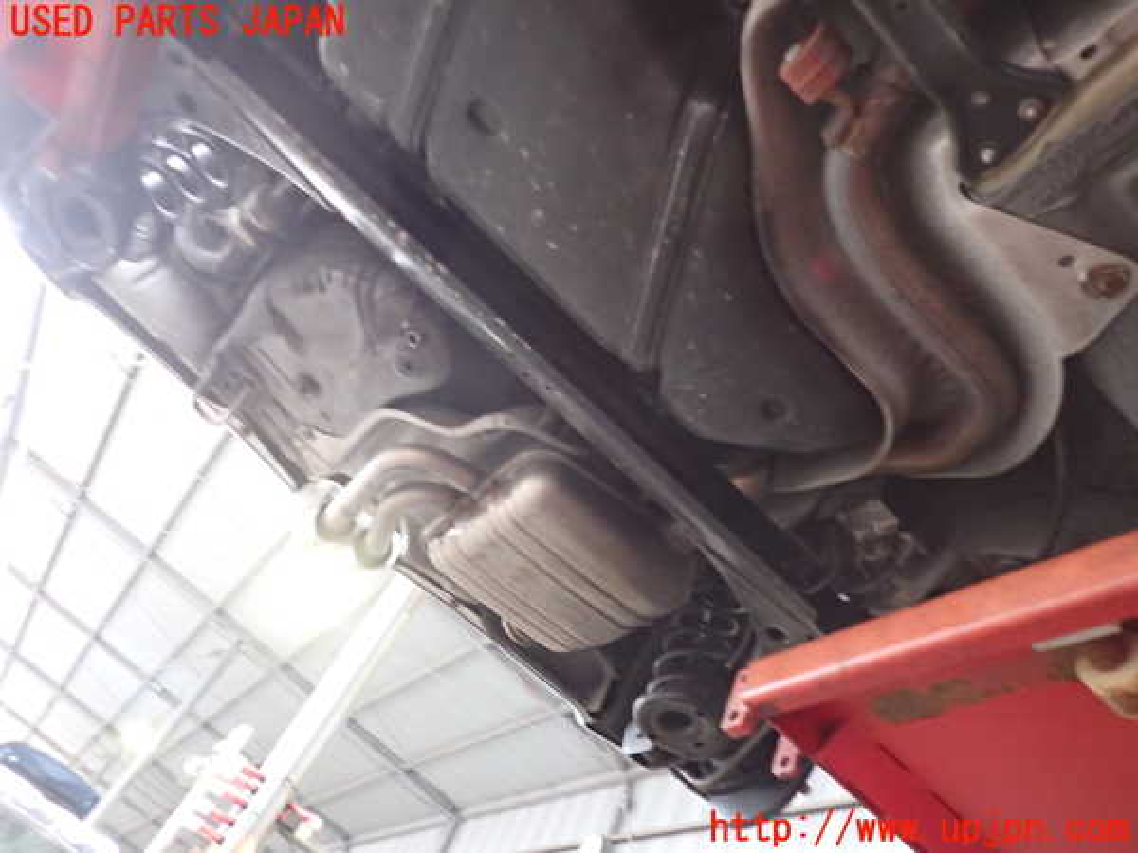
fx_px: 822
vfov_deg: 54.9
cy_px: 426
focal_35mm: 25
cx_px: 569
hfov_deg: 69.4
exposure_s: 1/30
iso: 500
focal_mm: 4.5
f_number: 2
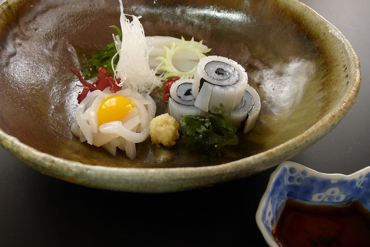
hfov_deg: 60.2
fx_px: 319
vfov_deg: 42.0
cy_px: 89
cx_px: 177
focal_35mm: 31
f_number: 2
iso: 250
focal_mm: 5.1
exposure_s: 1/60
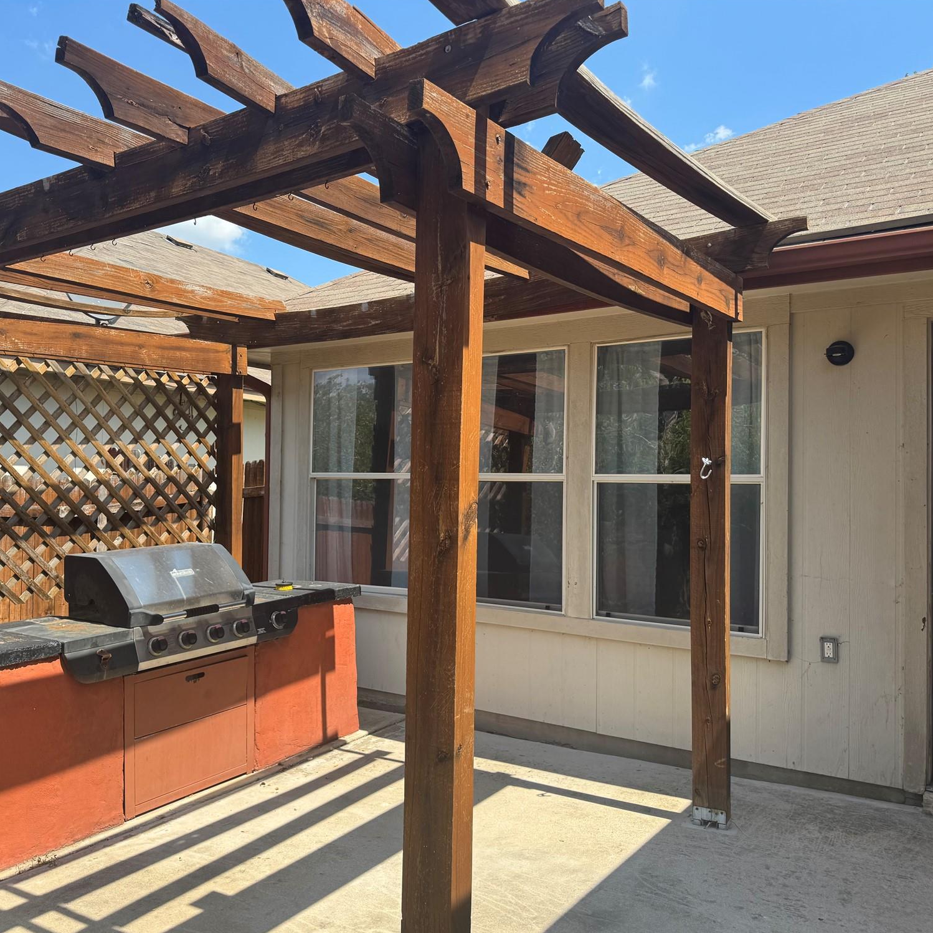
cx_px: 378
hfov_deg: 55.3
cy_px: 475
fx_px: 884
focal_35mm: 29
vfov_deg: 55.6
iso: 80
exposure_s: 1/2252
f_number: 1.78
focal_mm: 6.76
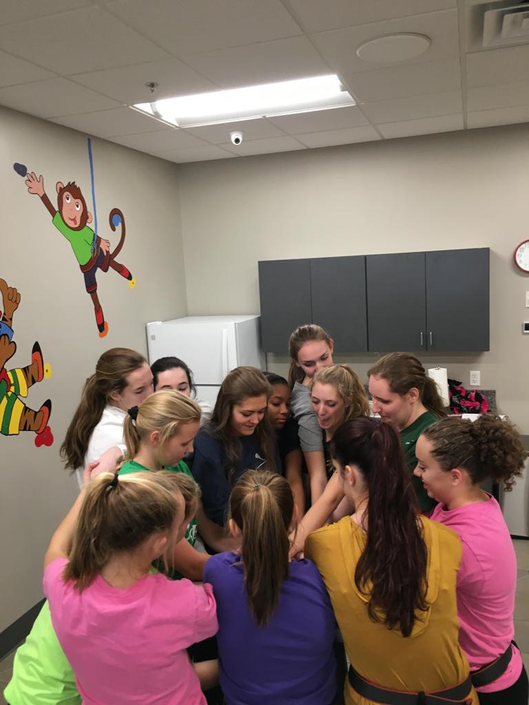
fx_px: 591
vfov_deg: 61.7
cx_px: 264
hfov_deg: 48.2
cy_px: 352
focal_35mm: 29
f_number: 2.2
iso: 80
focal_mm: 4.15
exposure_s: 1/30
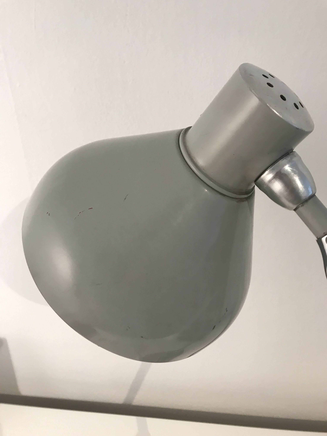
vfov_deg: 63.4
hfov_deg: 49.7
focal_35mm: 28
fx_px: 353
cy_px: 218
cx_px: 164
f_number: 1.8
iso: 40
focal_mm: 3.99
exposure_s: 1/25
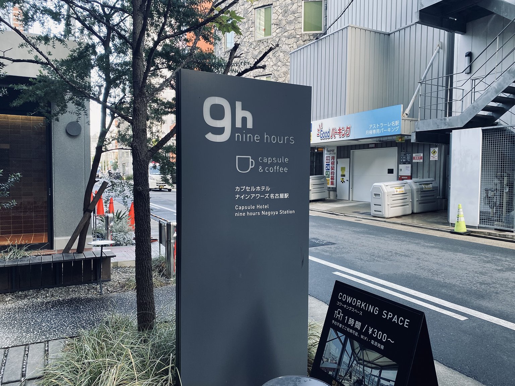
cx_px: 258
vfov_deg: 53.1
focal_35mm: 26
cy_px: 193
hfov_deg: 67.3
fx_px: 387
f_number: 1.8
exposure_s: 1/122
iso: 80
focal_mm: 4.25
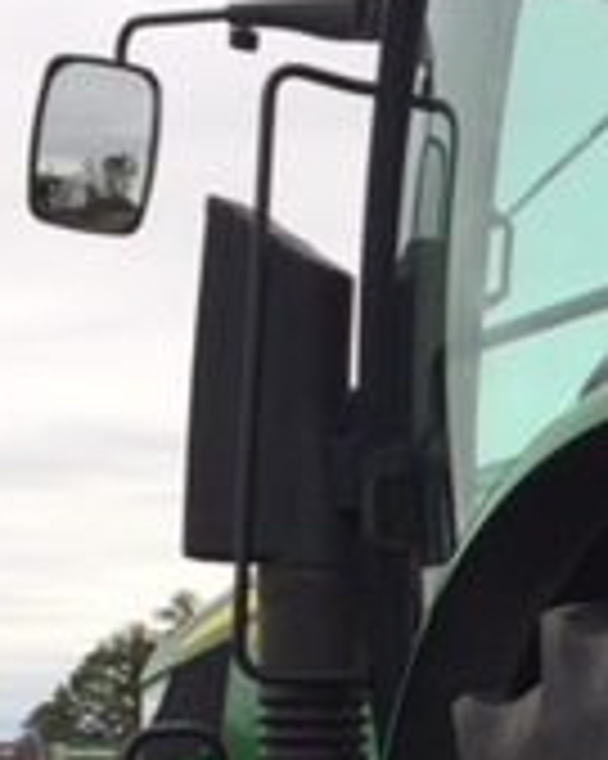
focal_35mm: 107
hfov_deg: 13.5
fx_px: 2409
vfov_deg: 17.2
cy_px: 881
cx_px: 914
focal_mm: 4.15
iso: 32
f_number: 2.2
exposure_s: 1/488
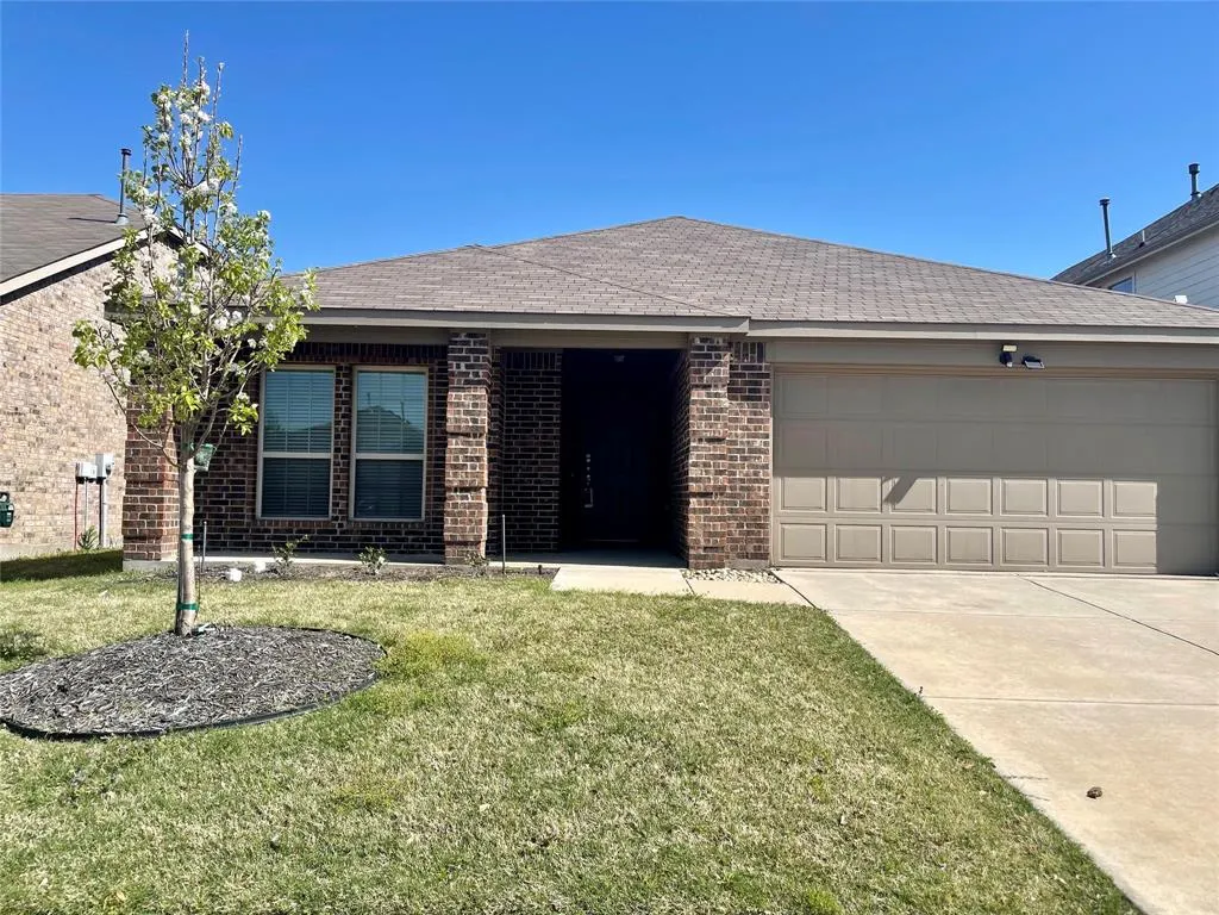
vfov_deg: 53.1
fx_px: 916
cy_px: 458
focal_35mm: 26
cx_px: 610
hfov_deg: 67.3
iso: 32
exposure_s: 1/3344
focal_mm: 5.1
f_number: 1.6
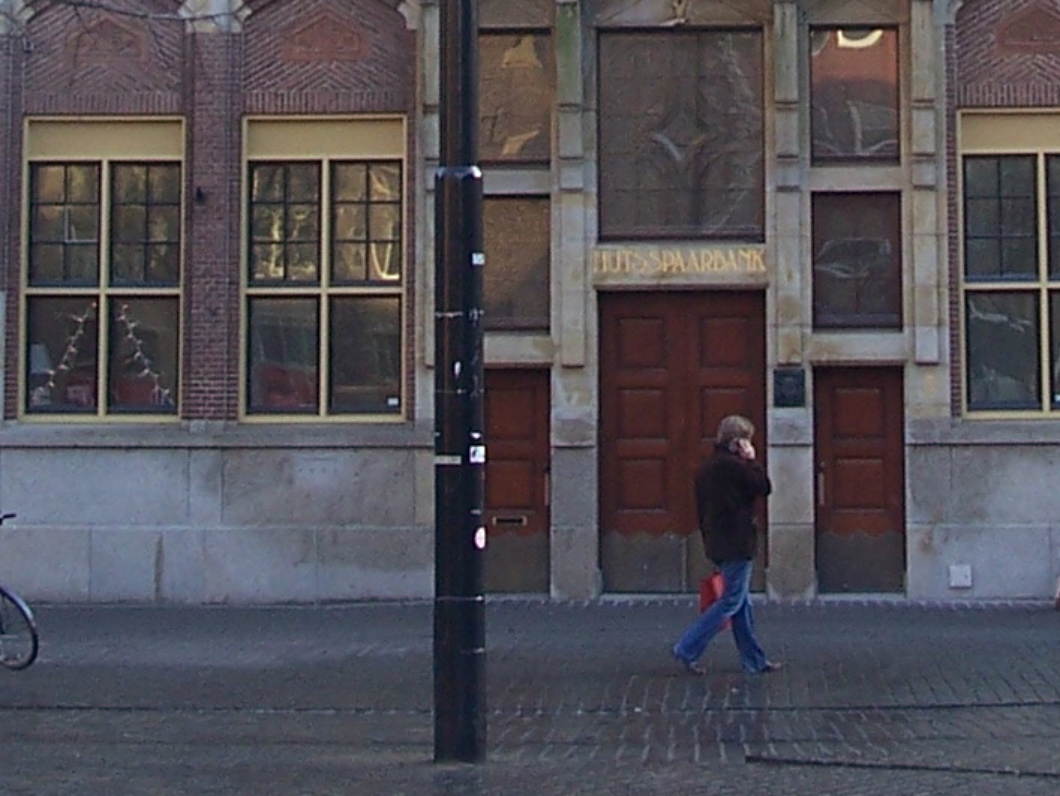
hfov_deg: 17.2
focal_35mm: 114
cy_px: -298
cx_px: 694
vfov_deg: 12.5
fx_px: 3493
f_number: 2.8
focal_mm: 6
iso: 80
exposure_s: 1/125
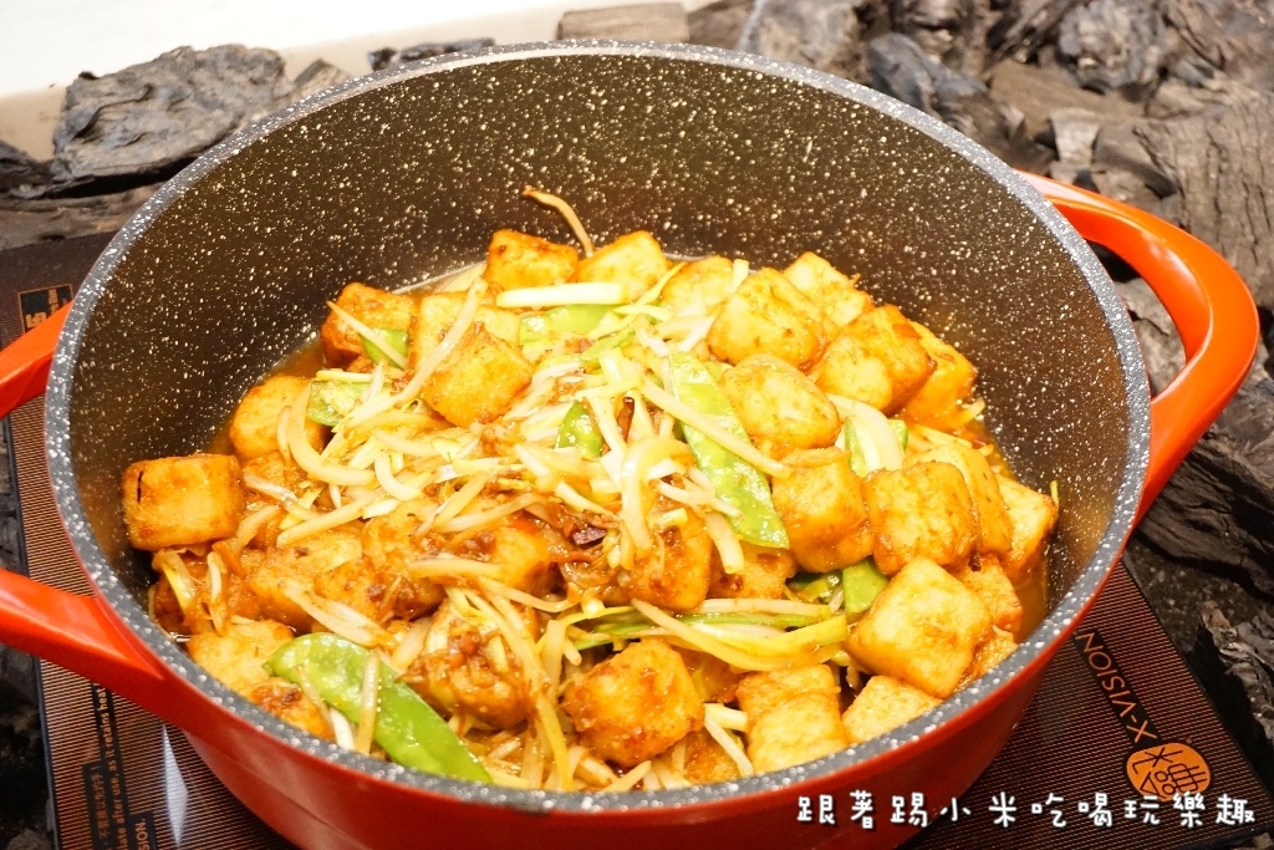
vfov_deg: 25.8
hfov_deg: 37.8
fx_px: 1858
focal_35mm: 52
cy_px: 425
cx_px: 637
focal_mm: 35
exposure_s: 1/80
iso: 3200
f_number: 5.6
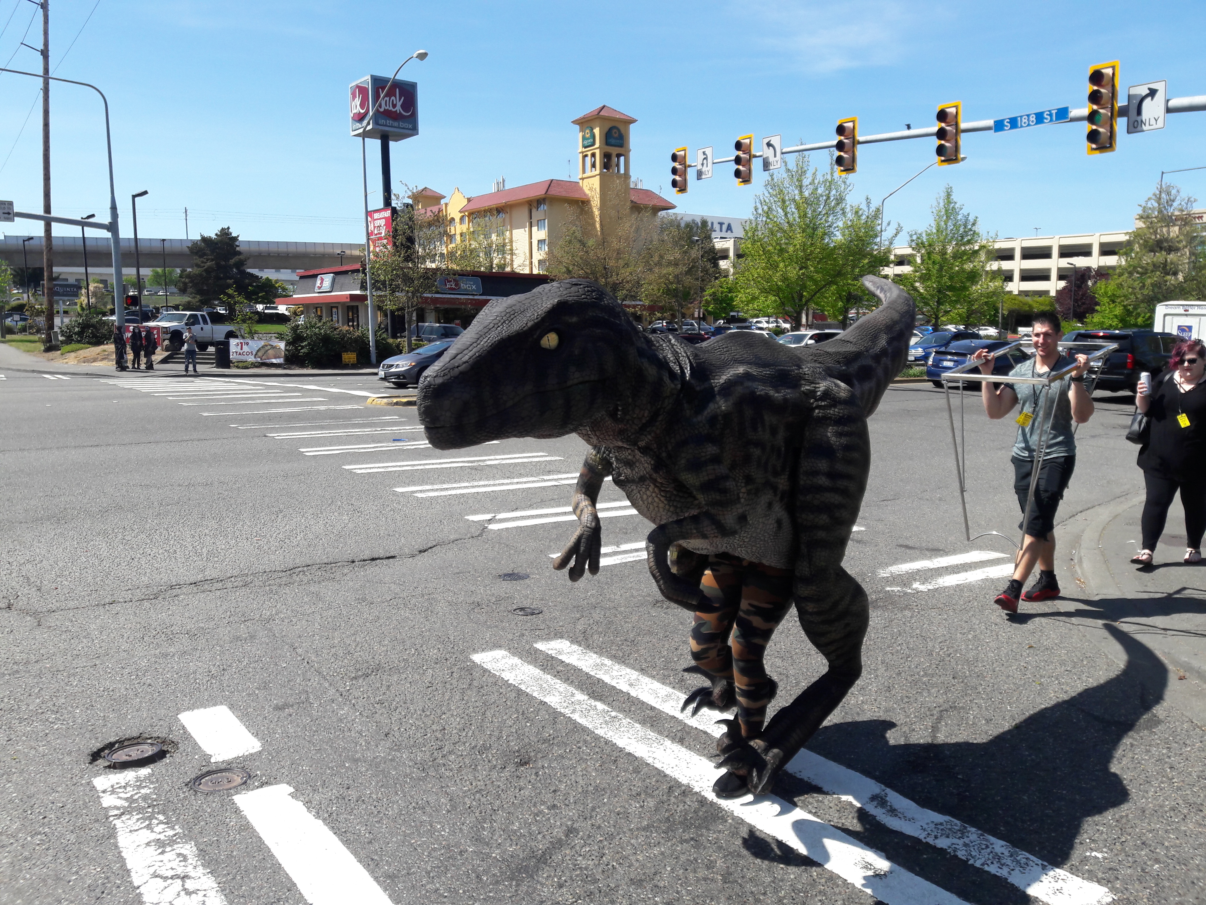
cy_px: 452
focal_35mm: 28
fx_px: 976
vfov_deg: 49.7
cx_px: 603
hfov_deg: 63.4
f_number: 1.9
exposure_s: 1/1255
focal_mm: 3.7
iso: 40
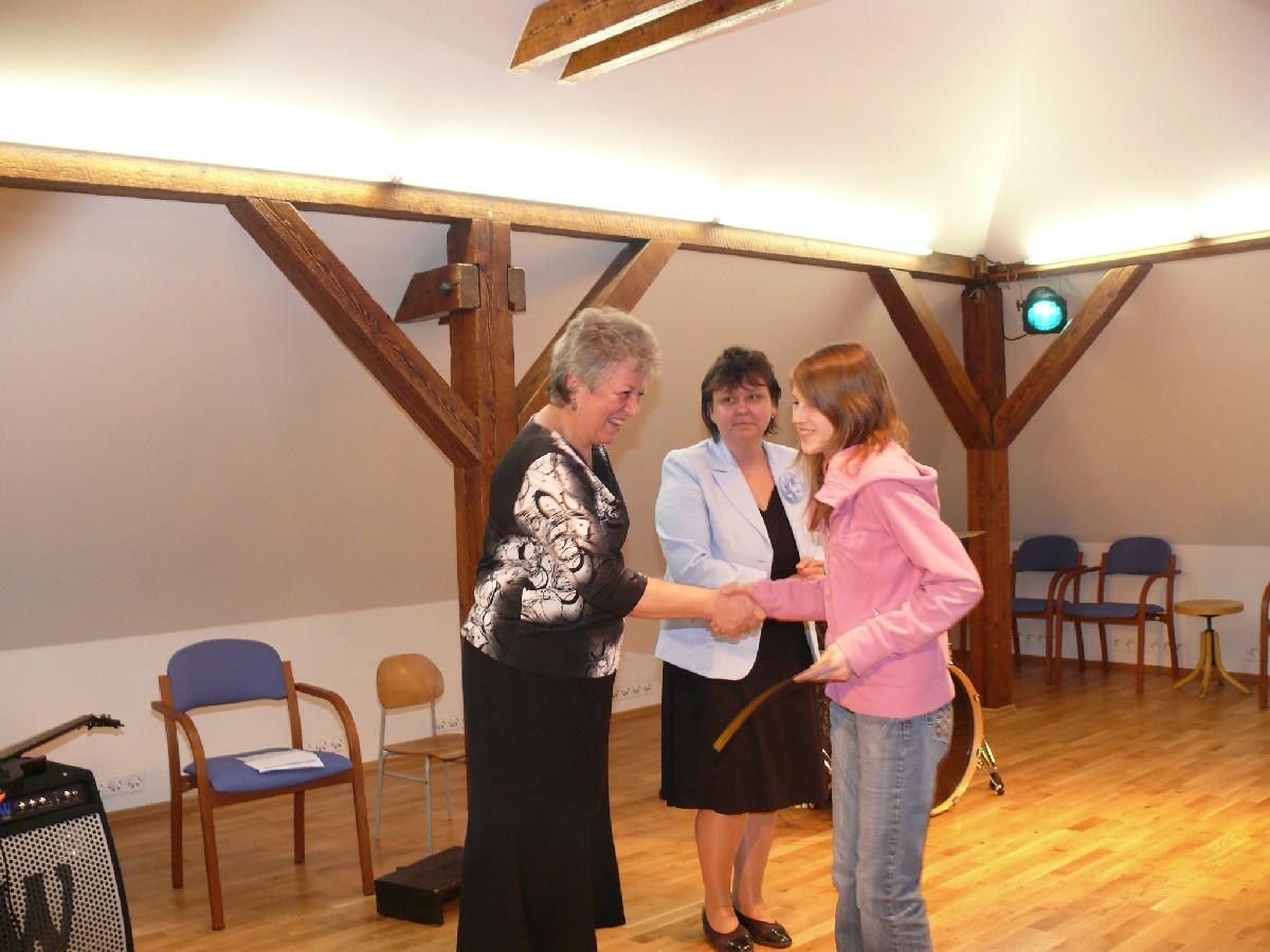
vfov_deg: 40.7
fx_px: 1284
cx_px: 635
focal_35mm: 35
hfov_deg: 52.6
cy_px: 476
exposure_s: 1/30
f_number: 2.8
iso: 200
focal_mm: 7.4
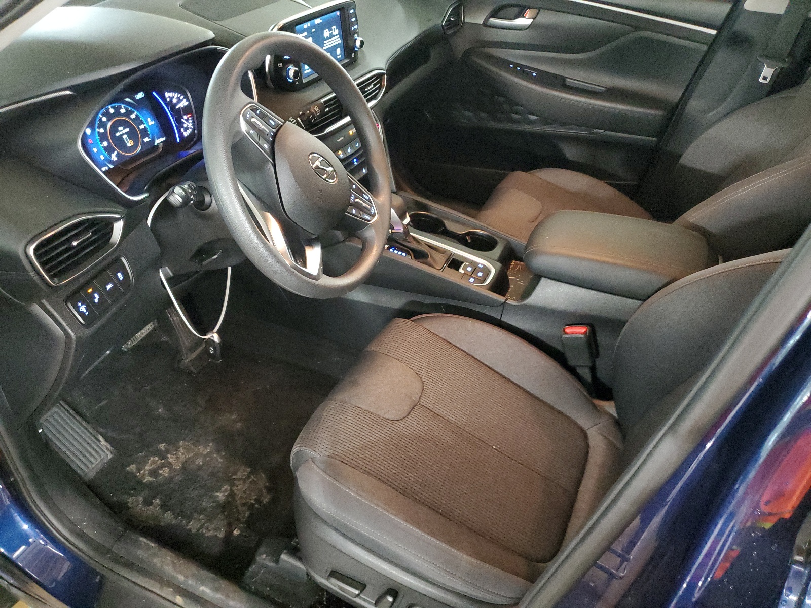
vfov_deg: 53.1
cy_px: 304
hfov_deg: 67.3
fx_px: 609
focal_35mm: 26
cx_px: 406
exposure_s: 1/15
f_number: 1.5
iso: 689
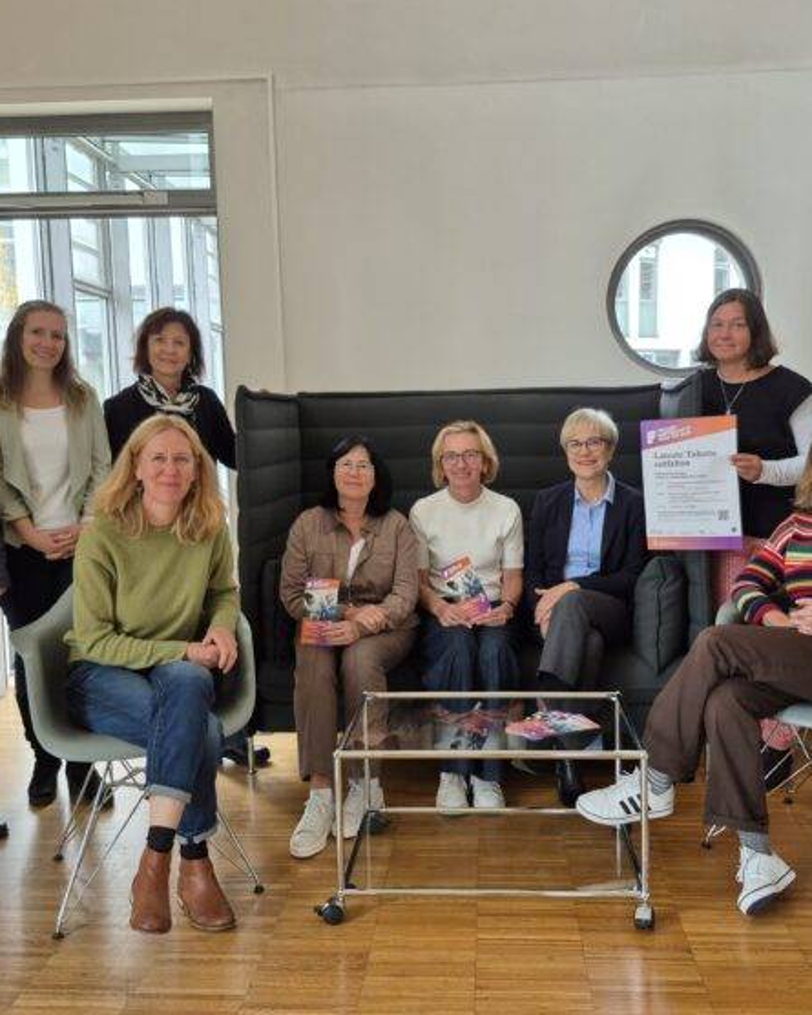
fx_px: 931
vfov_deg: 57.2
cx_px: 449
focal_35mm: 31
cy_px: 520
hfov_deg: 47.0
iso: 160
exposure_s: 1/180
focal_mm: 5.4
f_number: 1.8
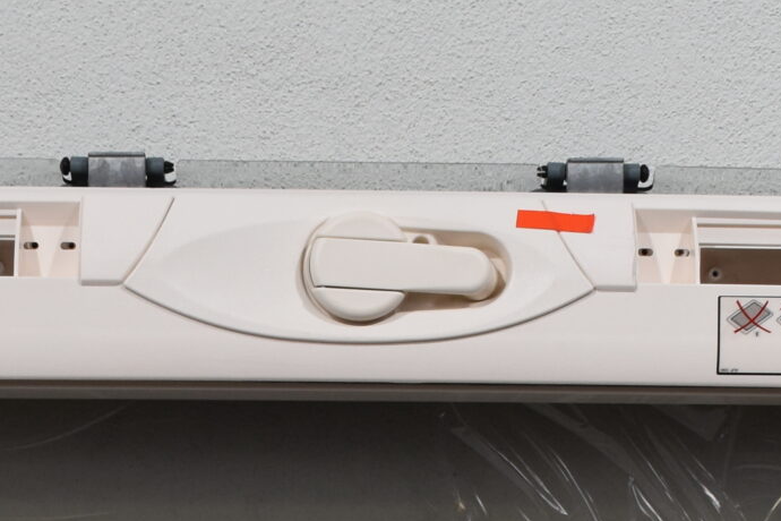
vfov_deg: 11.2
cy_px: 802
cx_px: 380
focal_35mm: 117
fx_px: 2535
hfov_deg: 17.5
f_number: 5.6
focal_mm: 21
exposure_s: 1/125
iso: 400
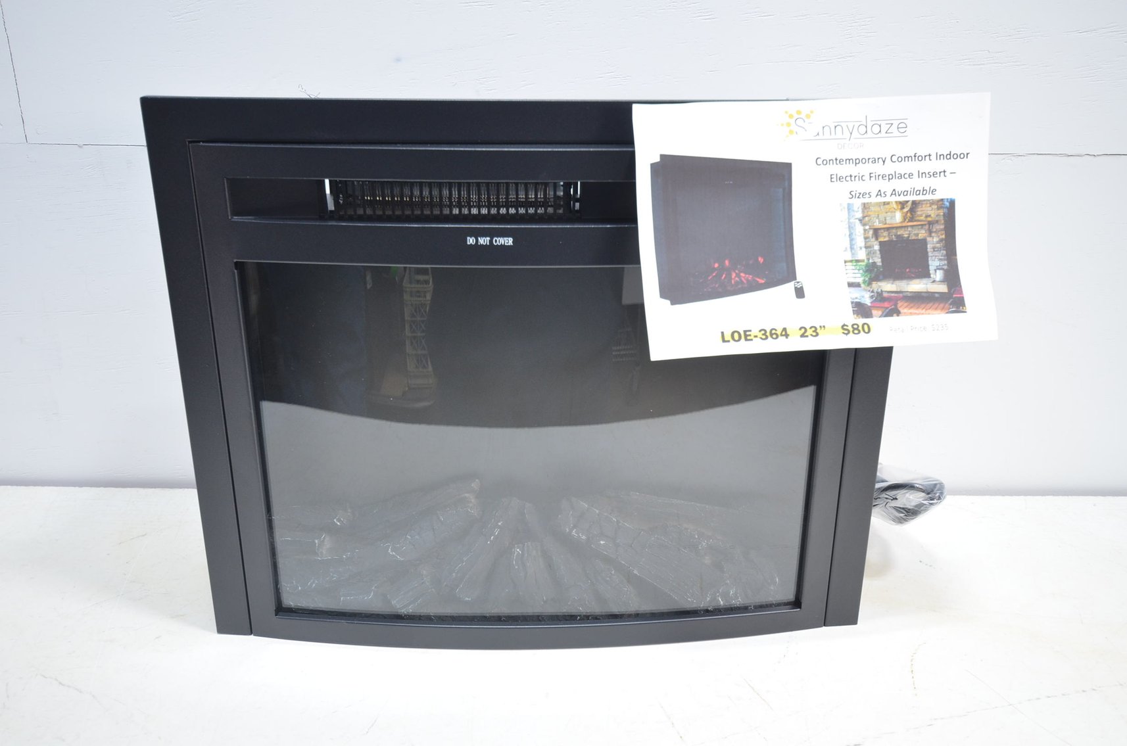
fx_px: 937
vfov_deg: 43.4
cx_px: 564
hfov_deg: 62.0
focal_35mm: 30
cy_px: 373
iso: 640
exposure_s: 1/160
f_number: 4.5
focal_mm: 20
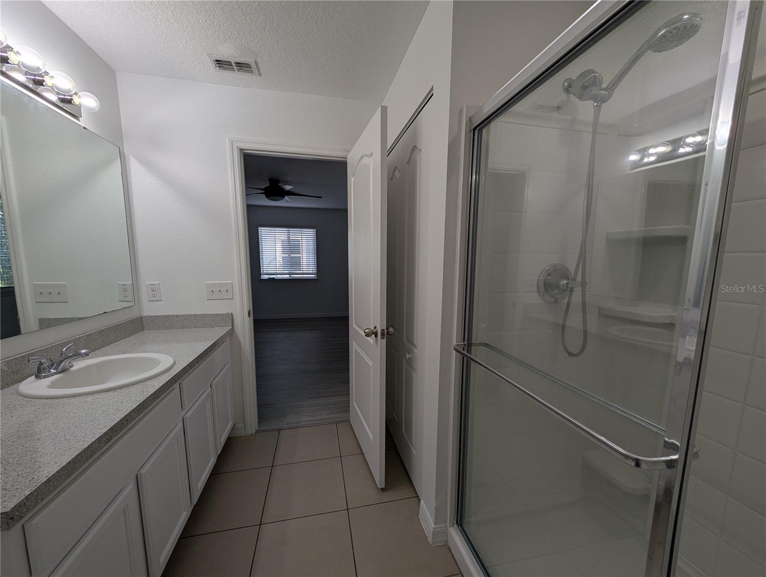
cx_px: 383
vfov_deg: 94.6
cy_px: 288
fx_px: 266
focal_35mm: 12
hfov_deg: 110.5
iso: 39
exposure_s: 1/120
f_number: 1.95
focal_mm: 2.23
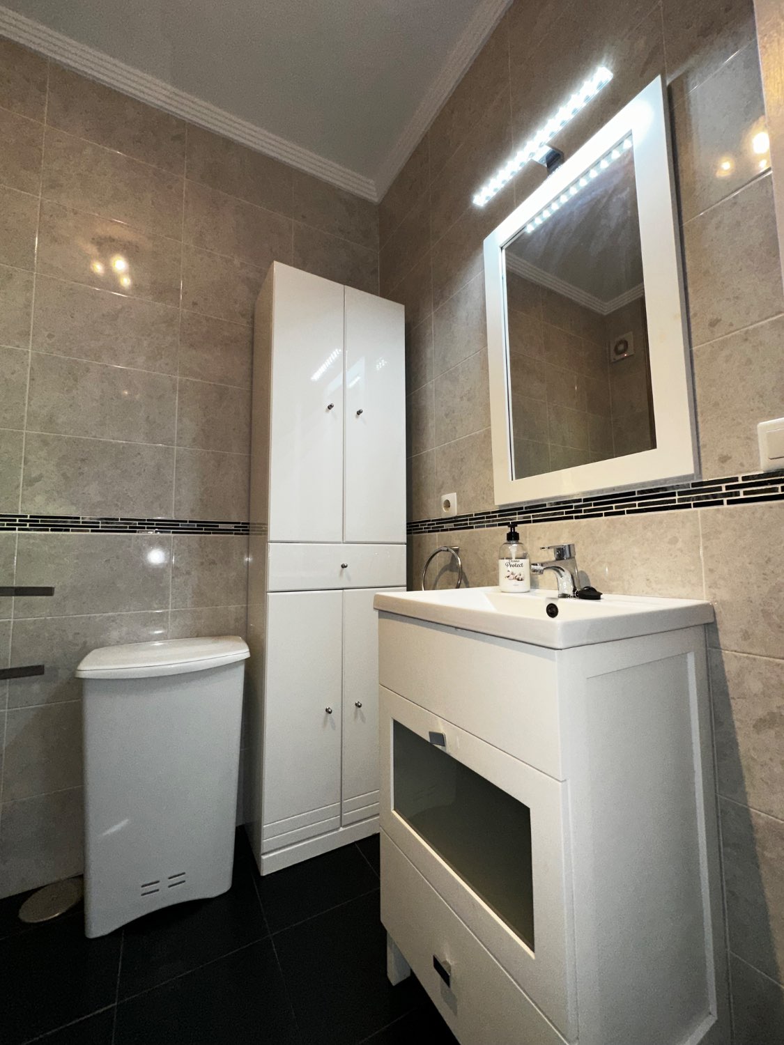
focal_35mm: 14
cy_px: 522
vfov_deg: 102.1
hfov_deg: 85.7
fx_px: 423
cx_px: 392
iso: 64
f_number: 2.2
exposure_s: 1/122
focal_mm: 2.22
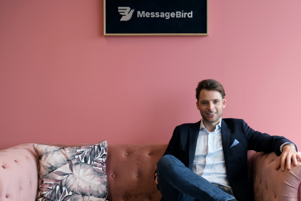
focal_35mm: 46
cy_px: 113
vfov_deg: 29.3
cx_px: 174
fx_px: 385
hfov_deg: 42.6
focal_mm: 22.7
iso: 500
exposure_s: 1/250
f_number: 3.2
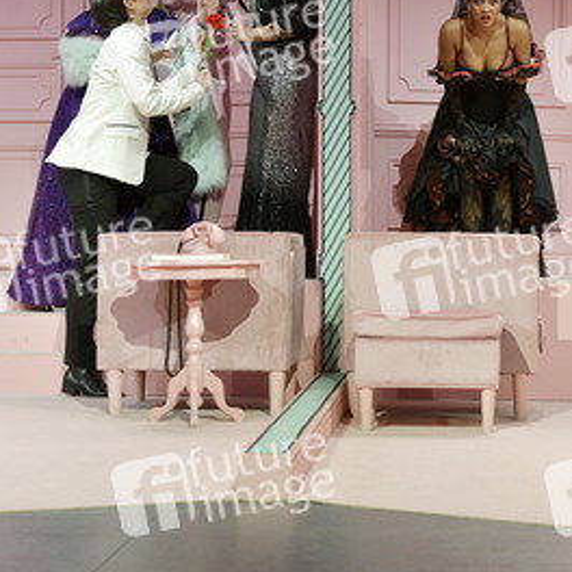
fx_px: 1926
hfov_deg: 16.9
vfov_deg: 16.8
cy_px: 160
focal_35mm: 103
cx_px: 286
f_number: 6.3
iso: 2000
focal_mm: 80
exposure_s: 1/200
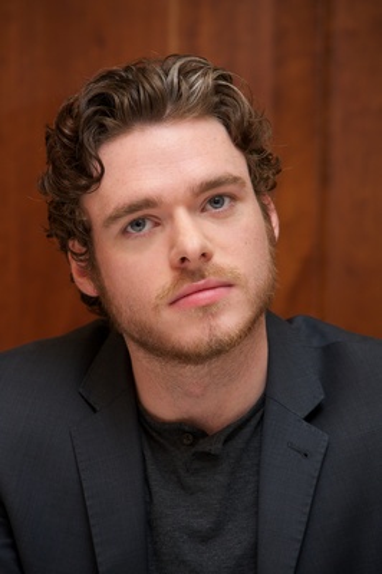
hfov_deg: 7.4
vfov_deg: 11.1
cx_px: 191
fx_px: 2949
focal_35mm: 185
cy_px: 287
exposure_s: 1/60
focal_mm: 185
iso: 500
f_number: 7.1
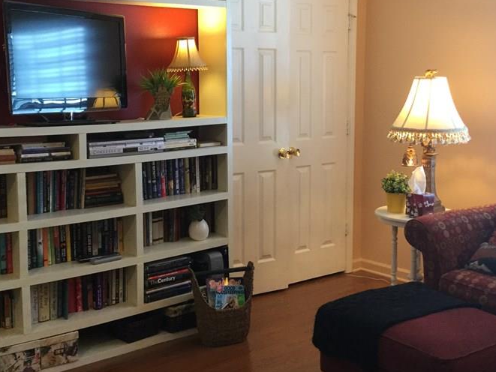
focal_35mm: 48
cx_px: 242
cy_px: 159
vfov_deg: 30.2
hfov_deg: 39.6
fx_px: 688
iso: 100
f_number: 2.4
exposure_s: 1/30
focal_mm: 3.3
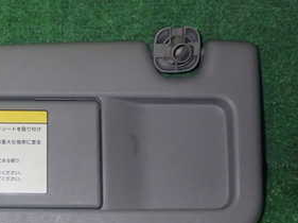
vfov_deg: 19.1
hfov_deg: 24.1
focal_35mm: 77
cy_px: 137
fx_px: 662
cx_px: -12
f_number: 7.1
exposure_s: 1/40
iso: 640
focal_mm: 6.37
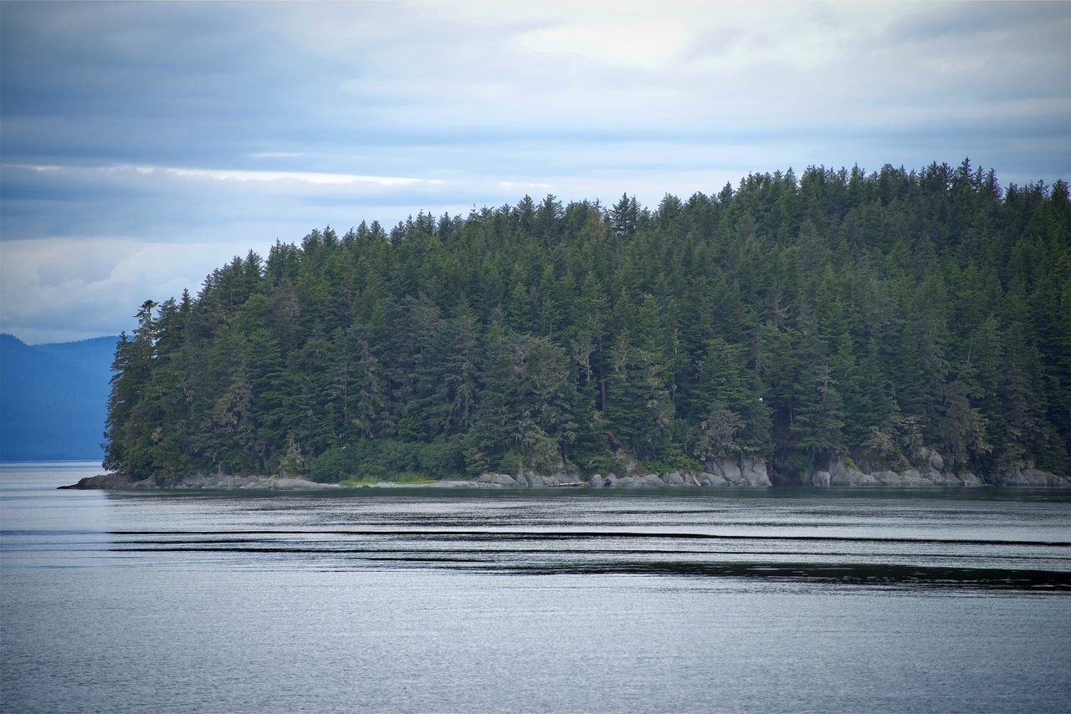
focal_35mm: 185
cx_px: 536
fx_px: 5505
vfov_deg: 7.4
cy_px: 357
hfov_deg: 11.1
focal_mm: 185
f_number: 5
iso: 110
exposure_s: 1/400
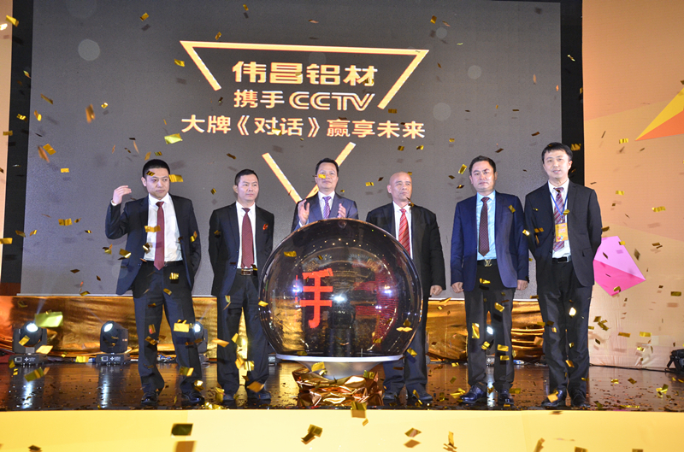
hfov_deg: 49.7
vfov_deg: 34.0
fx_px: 739
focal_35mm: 39
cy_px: 226
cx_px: 342
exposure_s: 1/160
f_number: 6.3
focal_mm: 26
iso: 1400
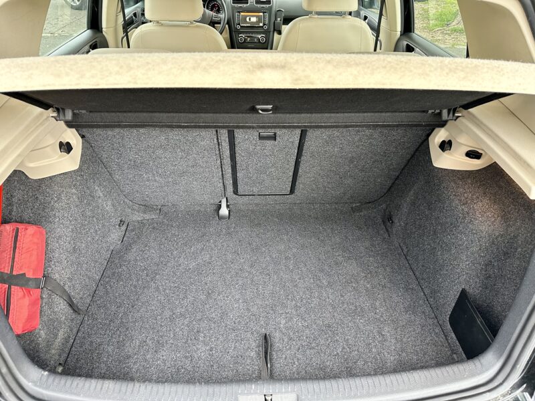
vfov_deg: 56.8
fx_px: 371
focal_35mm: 24
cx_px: 268
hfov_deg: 71.6
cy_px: 200
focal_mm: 6.86
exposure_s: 1/115
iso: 250
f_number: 1.78
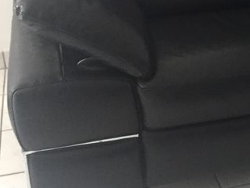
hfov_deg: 19.5
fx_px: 650
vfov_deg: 16.4
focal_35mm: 90
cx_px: 353
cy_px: 64
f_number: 2.2
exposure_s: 1/25
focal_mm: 4.15
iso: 250
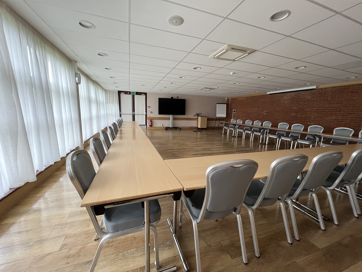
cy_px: 136
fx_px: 136
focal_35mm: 13
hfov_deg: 106.2
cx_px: 181
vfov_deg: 89.9
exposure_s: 1/60
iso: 320
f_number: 1.8
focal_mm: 1.57
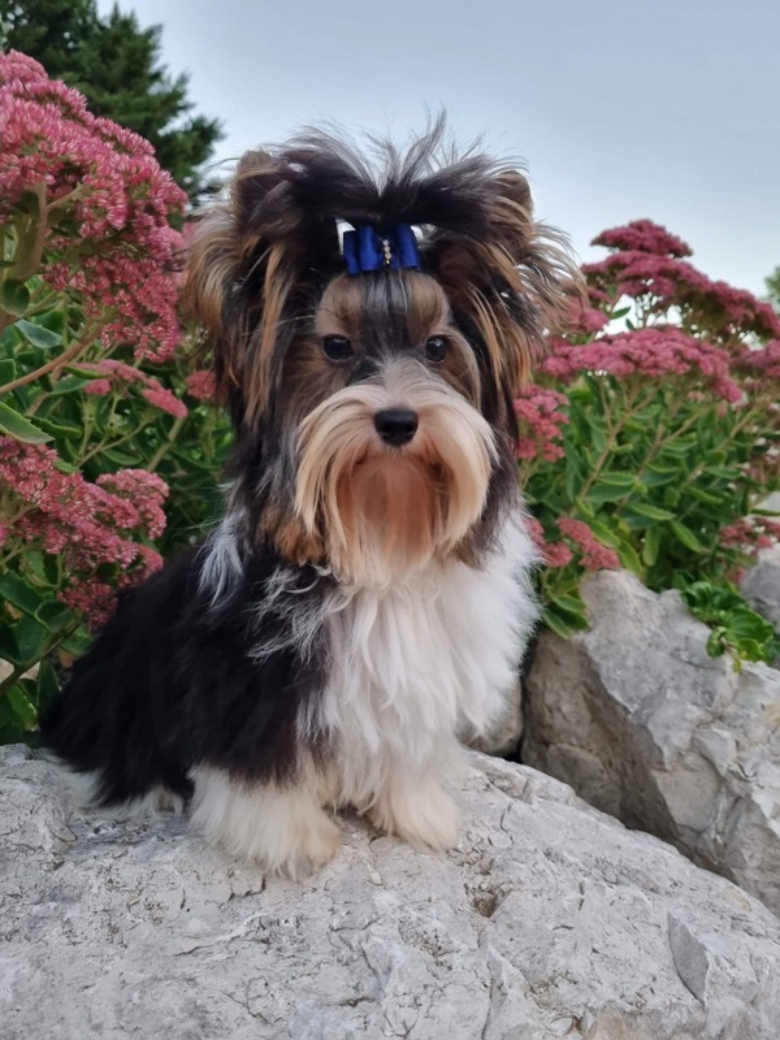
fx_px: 781
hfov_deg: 53.1
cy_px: 520
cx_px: 390
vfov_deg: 67.3
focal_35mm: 26
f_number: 1.8
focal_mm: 5.4
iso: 320
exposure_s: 1/100
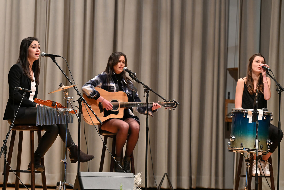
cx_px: 141
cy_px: 95
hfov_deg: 14.6
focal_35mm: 141
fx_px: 1112
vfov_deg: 9.7
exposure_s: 1/320
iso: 1600
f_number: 4
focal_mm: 140
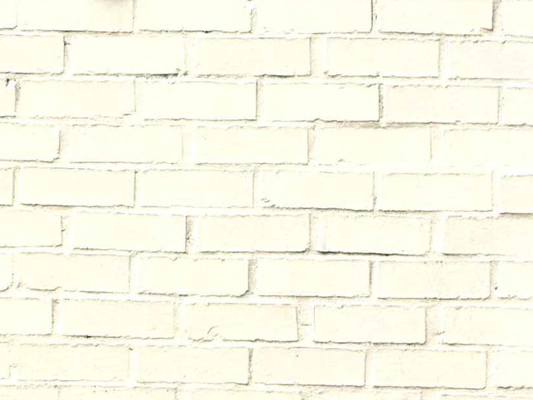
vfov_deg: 8.3
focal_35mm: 178
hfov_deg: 11.1
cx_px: 89
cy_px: -85
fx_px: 2741
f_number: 1.78
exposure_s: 1/659
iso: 80
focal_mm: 6.86
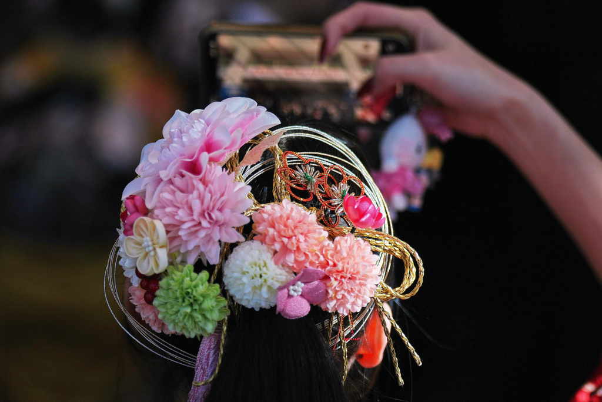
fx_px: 2626
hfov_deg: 13.1
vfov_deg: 8.7
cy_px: 201
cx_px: 301
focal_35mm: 157
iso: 160
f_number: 2.8
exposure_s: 1/2000
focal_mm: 105
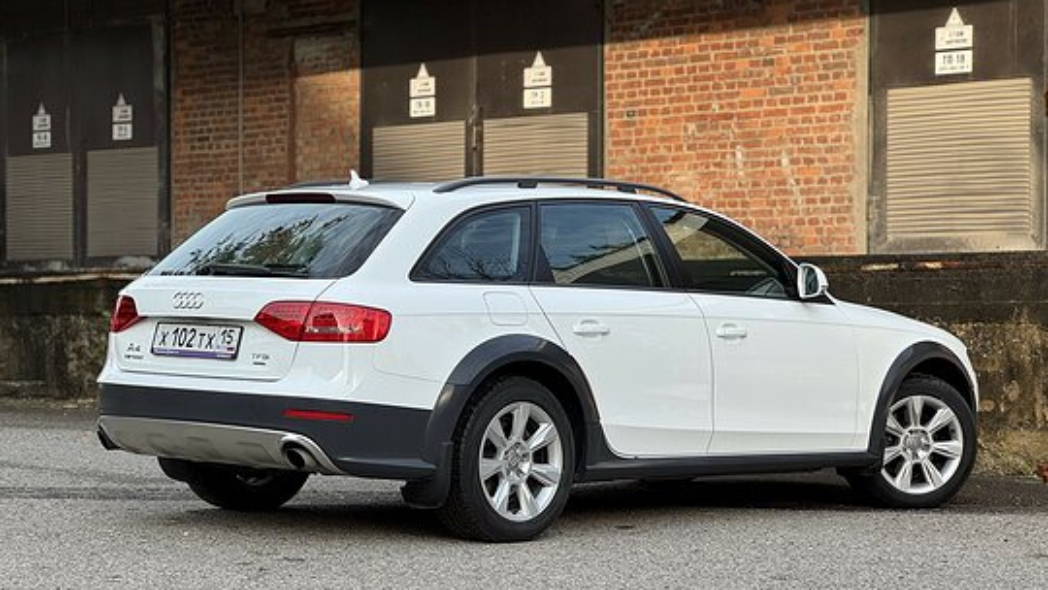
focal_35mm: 85
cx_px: 530
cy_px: 332
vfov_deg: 14.2
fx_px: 2363
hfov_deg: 25.0
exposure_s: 1/247
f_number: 2.8
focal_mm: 9
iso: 25
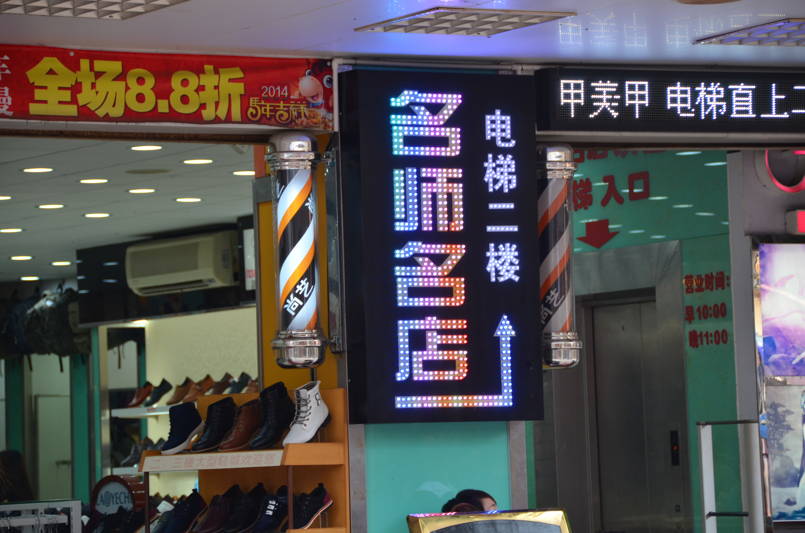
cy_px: 266
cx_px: 402
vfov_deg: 8.7
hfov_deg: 13.1
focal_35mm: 158
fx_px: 3515
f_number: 5.6
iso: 400
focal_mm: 105
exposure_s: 1/125
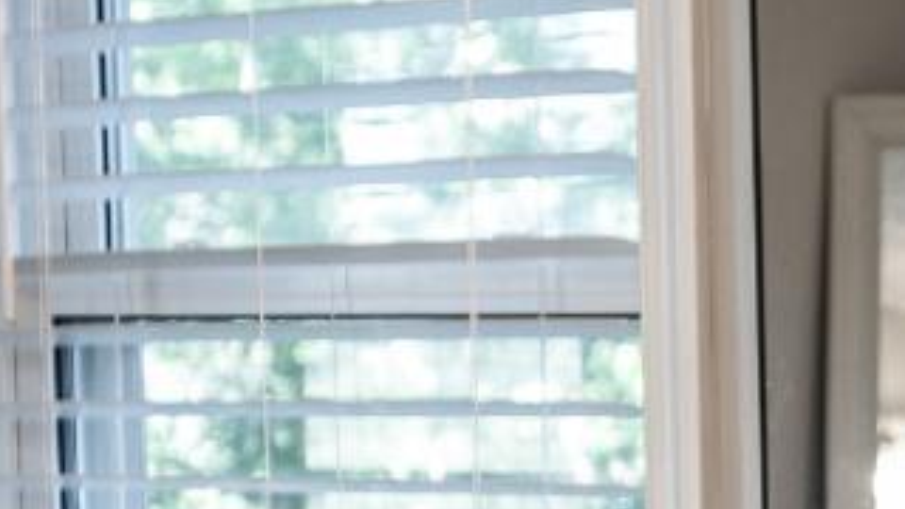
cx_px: 1437
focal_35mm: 147
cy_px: 748
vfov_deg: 8.1
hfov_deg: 13.6
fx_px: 3528
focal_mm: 30
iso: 200
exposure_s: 1/20
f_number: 4
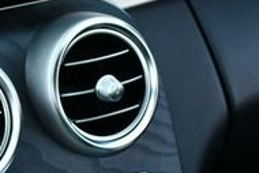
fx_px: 871
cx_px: -37
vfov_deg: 11.3
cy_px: 82
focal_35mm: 121
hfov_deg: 16.3
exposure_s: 1/250
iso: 720
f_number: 3.5
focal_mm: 18
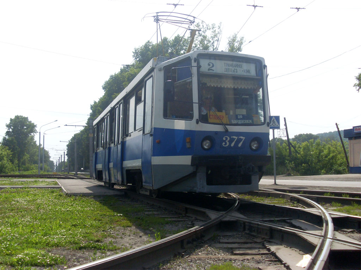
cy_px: 135
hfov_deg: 49.0
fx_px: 396
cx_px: 180
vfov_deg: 37.7
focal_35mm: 38
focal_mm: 6.3
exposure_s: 1/250
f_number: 7.7
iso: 80
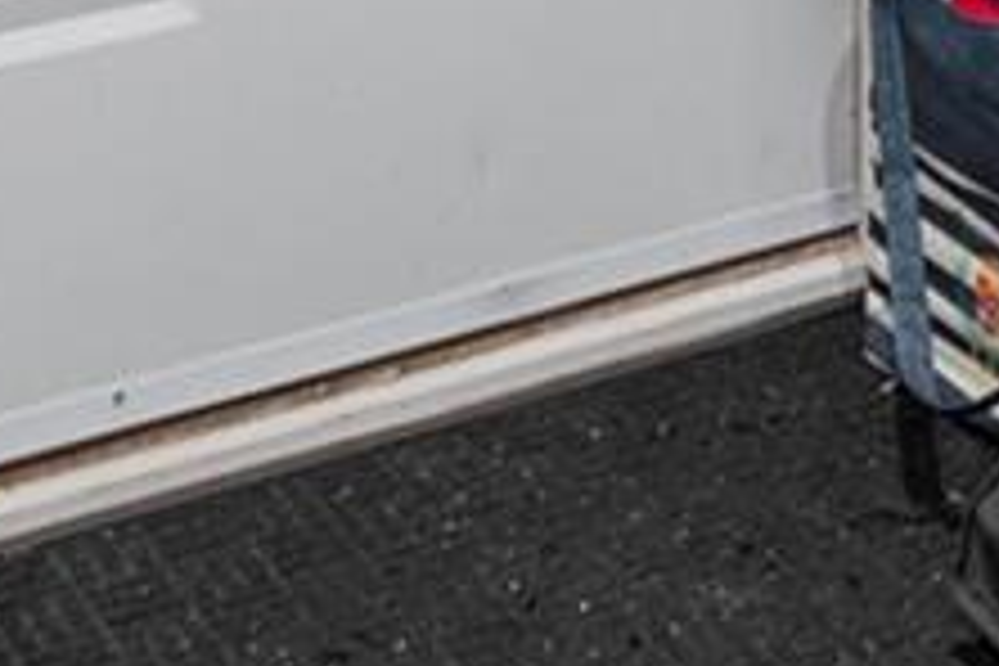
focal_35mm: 130
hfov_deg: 14.8
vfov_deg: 8.8
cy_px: -1264
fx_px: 3607
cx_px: 1444
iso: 250
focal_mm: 12
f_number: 8
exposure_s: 1/5
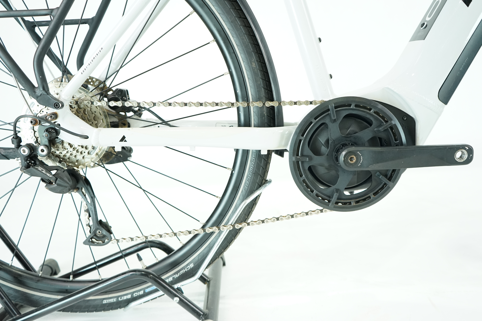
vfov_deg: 42.3
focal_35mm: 31
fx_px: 415
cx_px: 241
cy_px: 160
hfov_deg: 60.3
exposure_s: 1/200
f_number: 4
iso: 2000
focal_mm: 31
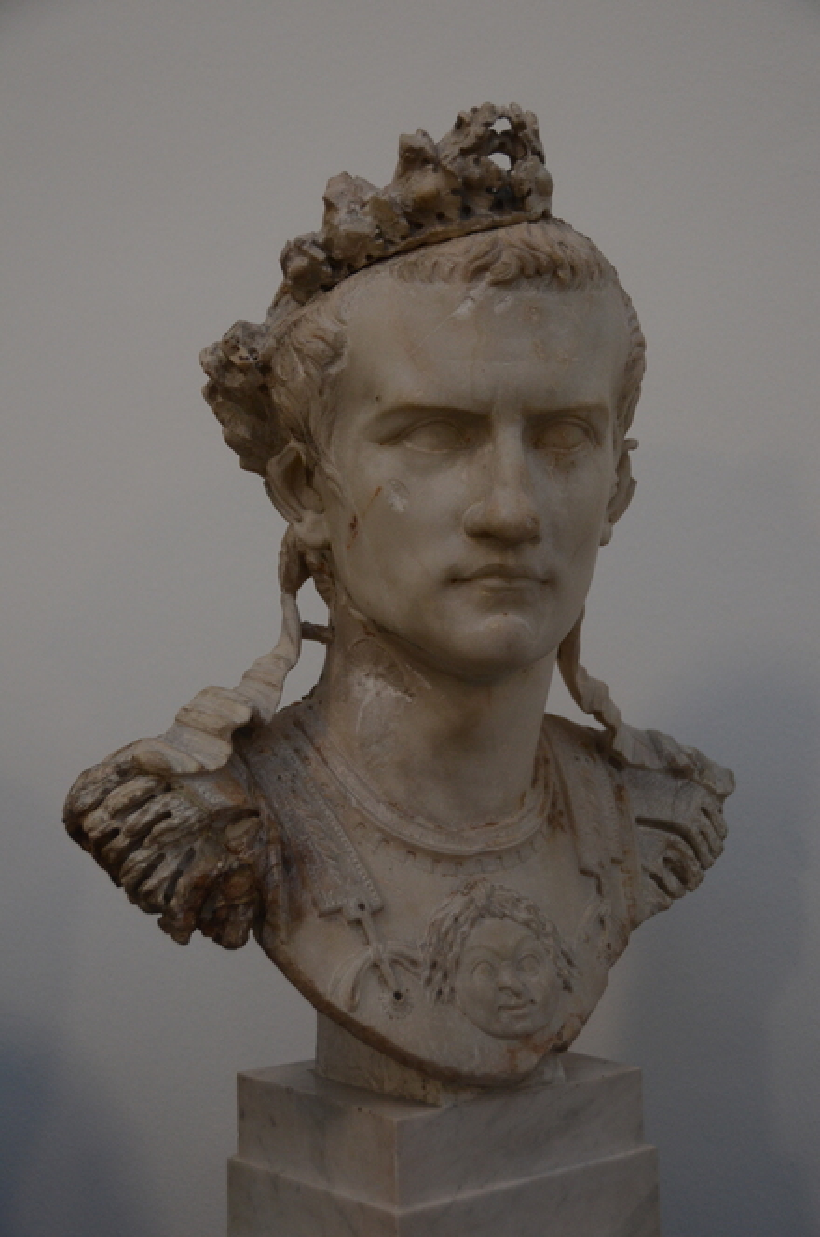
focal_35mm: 54
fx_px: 1853
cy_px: 618
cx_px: 410
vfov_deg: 36.9
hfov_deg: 25.0
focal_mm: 36
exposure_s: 1/80
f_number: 4.5
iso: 1000
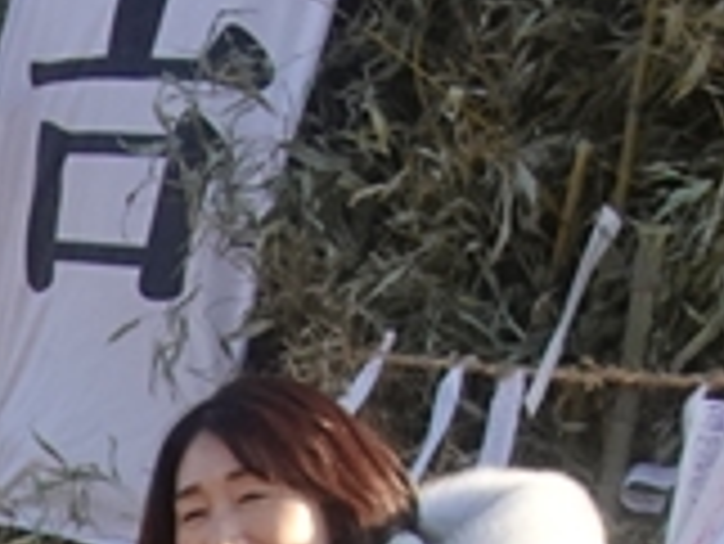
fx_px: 3119
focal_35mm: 149
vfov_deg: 8.9
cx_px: -1007
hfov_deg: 11.1
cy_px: 1362
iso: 80
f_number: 3.5
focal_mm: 4.25
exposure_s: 1/250
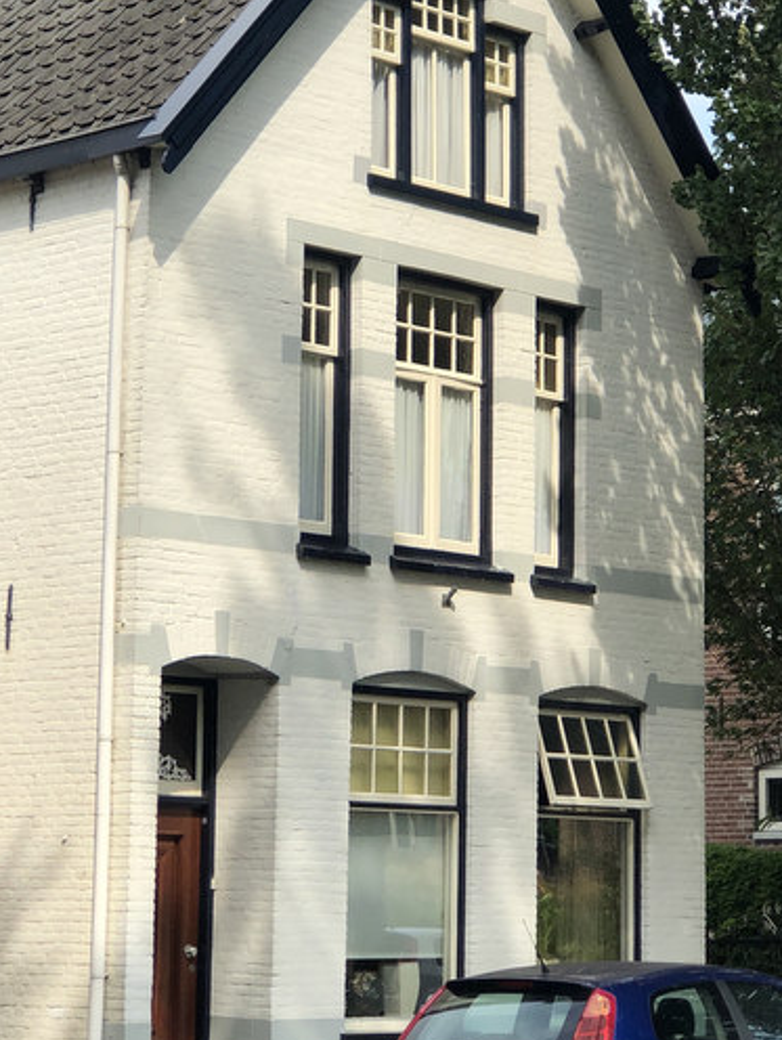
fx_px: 3217
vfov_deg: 18.3
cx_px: 294
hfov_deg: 13.8
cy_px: 369
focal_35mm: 107
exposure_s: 1/631
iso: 20
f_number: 2.8
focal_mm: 6.6
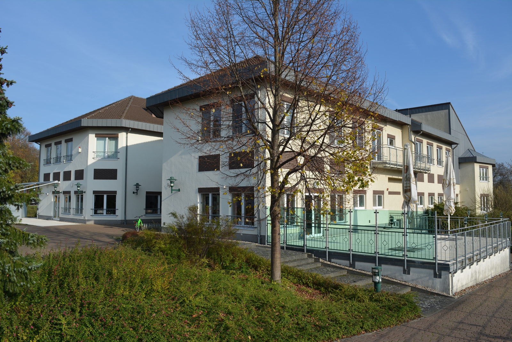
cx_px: 256
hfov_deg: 67.4
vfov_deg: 47.9
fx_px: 384
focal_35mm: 27
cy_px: 171
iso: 100
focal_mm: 18
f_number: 8
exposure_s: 1/250
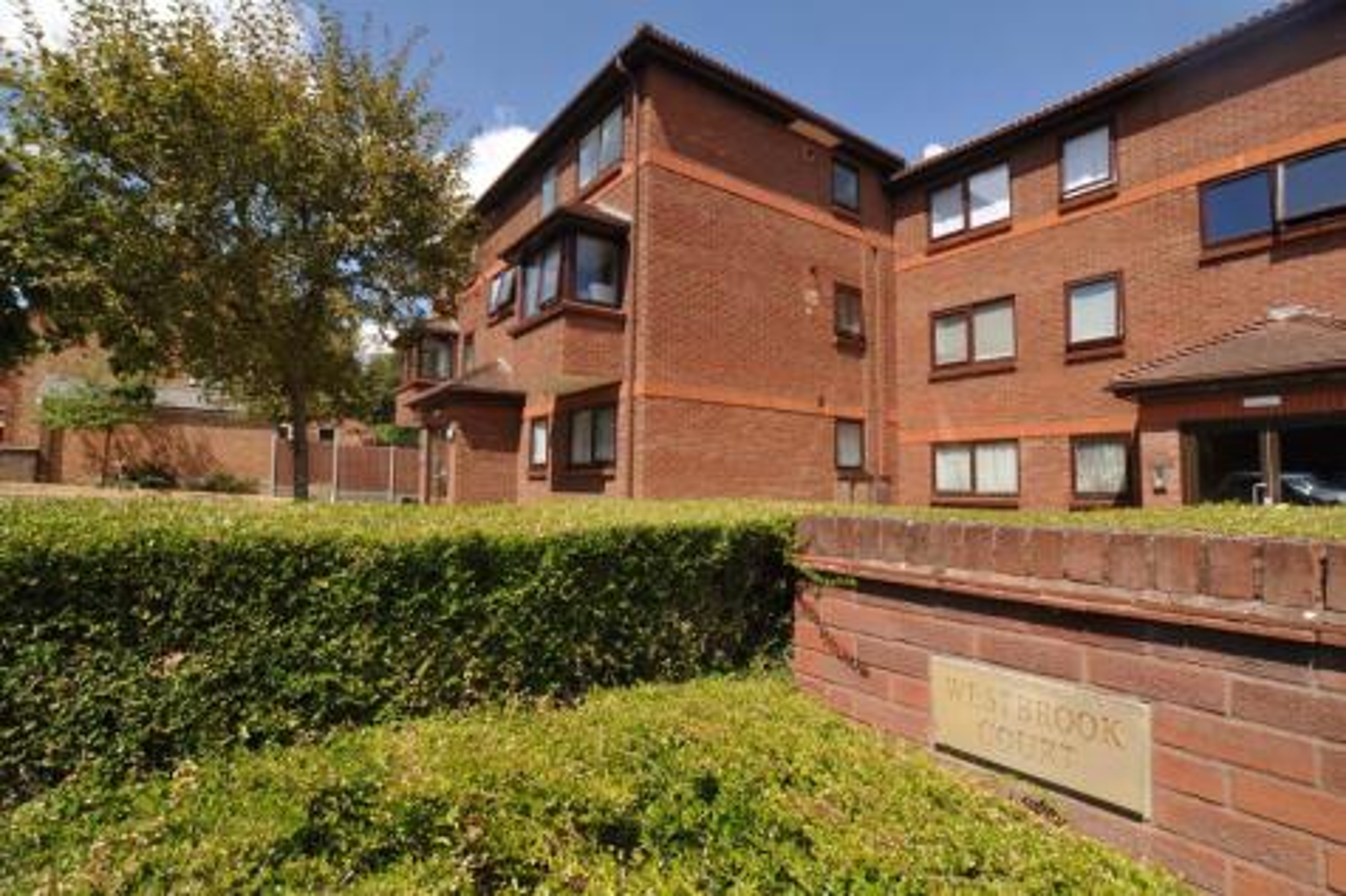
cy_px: 448
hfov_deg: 95.0
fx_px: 617
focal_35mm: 16
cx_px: 673
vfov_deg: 72.0
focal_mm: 11
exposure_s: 1/250
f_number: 8
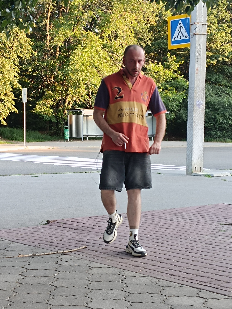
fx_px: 214
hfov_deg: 56.8
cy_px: 154
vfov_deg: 71.6
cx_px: 116
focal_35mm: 24
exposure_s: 1/101
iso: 82
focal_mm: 5.59
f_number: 1.88
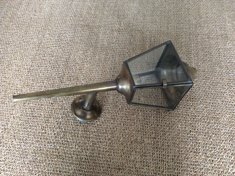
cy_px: 88
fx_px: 217
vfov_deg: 44.1
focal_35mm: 32
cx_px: 118
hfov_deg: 56.9
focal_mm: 3.3
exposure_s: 1/25
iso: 80
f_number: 2.4
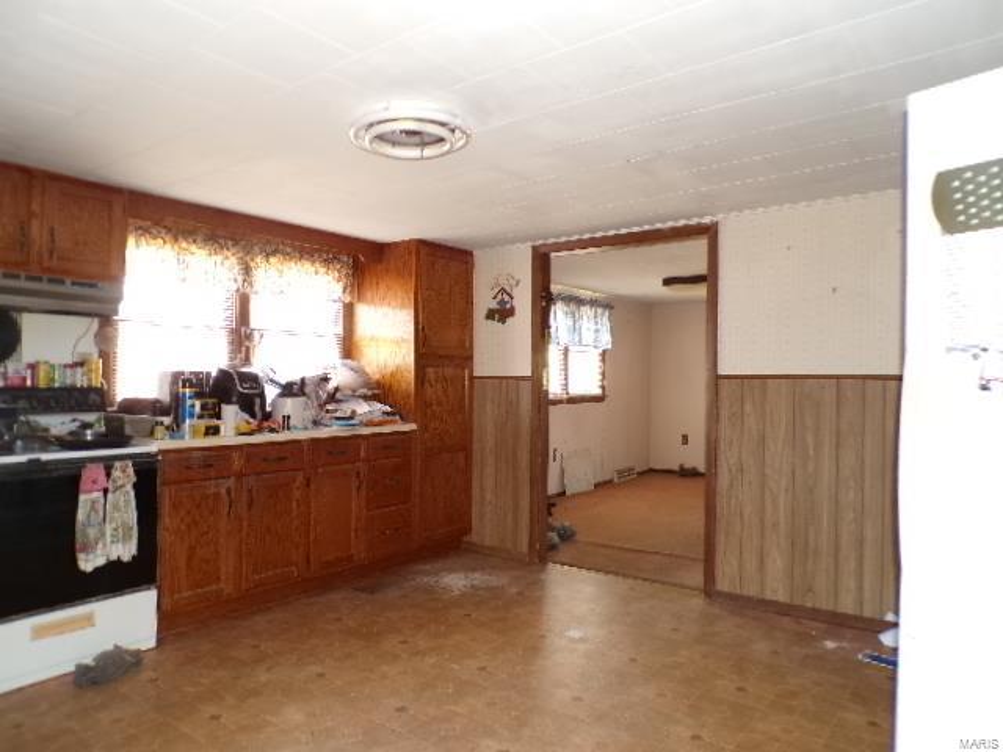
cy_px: 376
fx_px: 695
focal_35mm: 24
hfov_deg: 71.6
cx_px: 502
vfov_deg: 56.8
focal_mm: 4.3
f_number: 3
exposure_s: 1/17
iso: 225
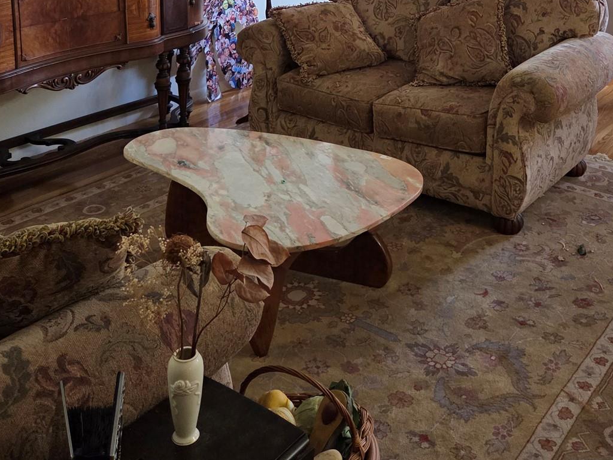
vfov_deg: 29.5
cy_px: 2
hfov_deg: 41.1
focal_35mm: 46
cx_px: 359
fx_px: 815
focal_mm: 5.4
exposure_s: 1/120
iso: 500
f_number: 1.8
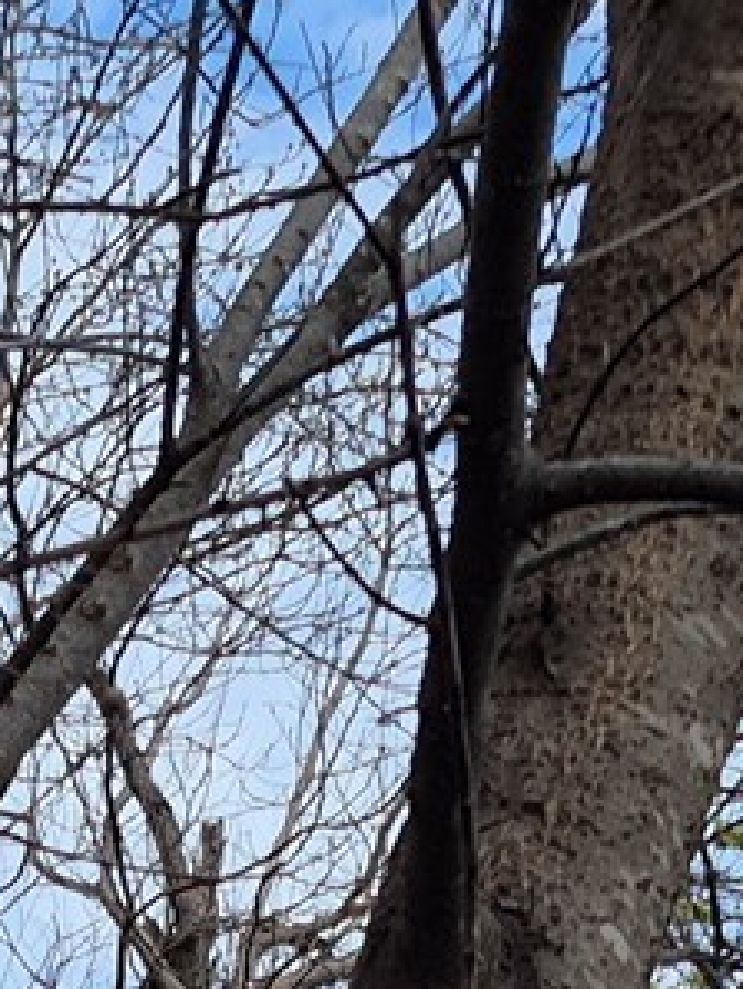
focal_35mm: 148
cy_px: 2307
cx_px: 259
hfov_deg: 10.0
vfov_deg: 11.3
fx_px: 4230
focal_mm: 5.4
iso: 25
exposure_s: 1/1144
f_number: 1.8
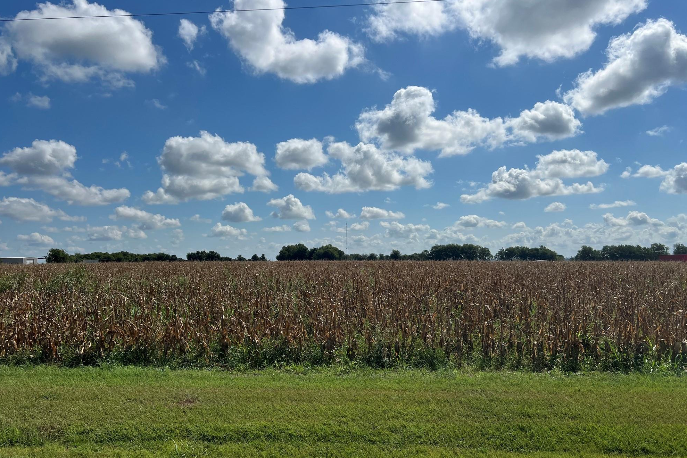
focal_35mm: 28
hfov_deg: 65.5
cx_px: 335
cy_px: 220
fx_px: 534
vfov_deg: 46.4
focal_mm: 5.7
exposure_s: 1/12658
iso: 50
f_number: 1.5
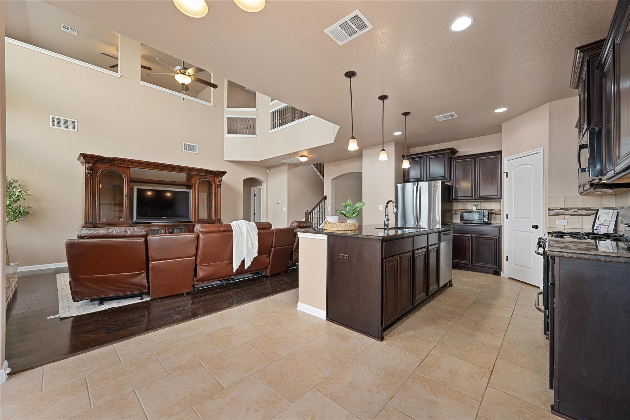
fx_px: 245
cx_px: 315
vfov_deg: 81.2
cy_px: 210
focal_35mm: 14
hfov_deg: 104.3
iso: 800
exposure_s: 1/5
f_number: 8
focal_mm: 14
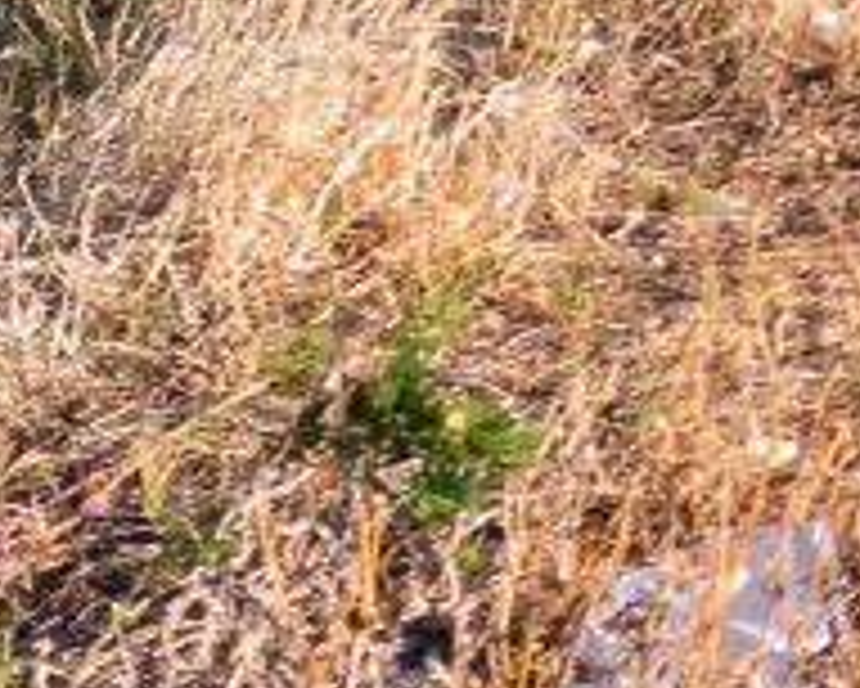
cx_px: -1405
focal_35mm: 170
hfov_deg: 9.6
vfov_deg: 8.8
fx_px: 4329
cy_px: -515
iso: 160
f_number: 6.3
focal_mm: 10
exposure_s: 1/1250
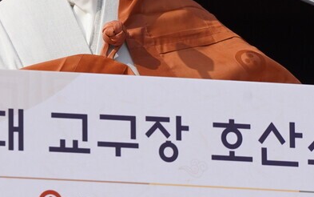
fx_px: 5685
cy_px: 15
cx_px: 19
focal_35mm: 664
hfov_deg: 3.2
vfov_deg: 2.0
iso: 100
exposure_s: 1/250
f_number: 8
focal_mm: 200
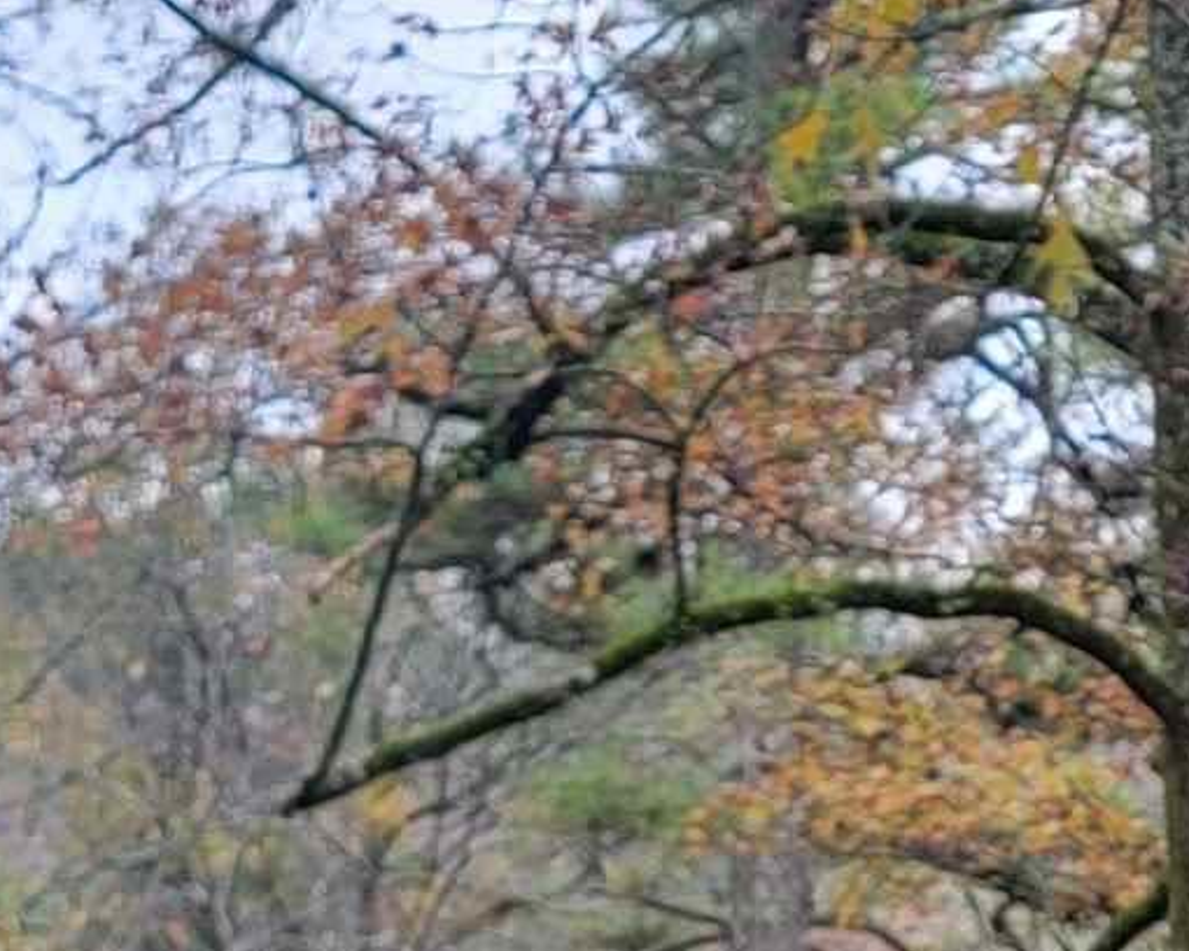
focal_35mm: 141
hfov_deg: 13.7
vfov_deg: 10.0
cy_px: 1974
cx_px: 457
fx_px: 4962
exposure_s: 1/120
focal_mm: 6.7
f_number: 1.8
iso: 64
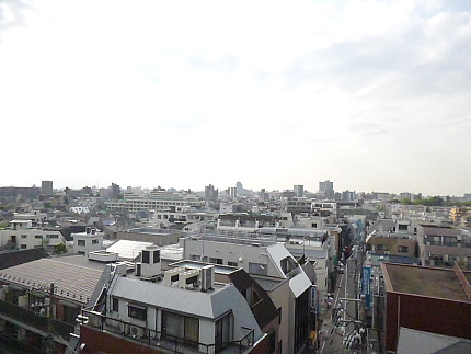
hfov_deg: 71.6
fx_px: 327
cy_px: 177
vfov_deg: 56.9
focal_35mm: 24
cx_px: 236
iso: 1600
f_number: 9
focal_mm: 4.3
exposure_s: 1/1600
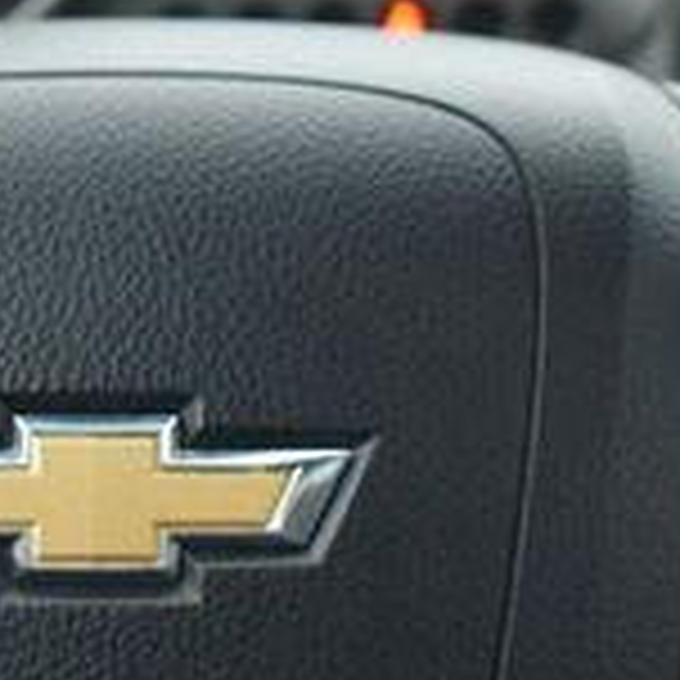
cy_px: 214
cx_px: 158
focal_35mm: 108
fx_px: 2400
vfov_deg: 16.1
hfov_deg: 16.0
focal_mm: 20
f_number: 3.8
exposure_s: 1/200
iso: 800
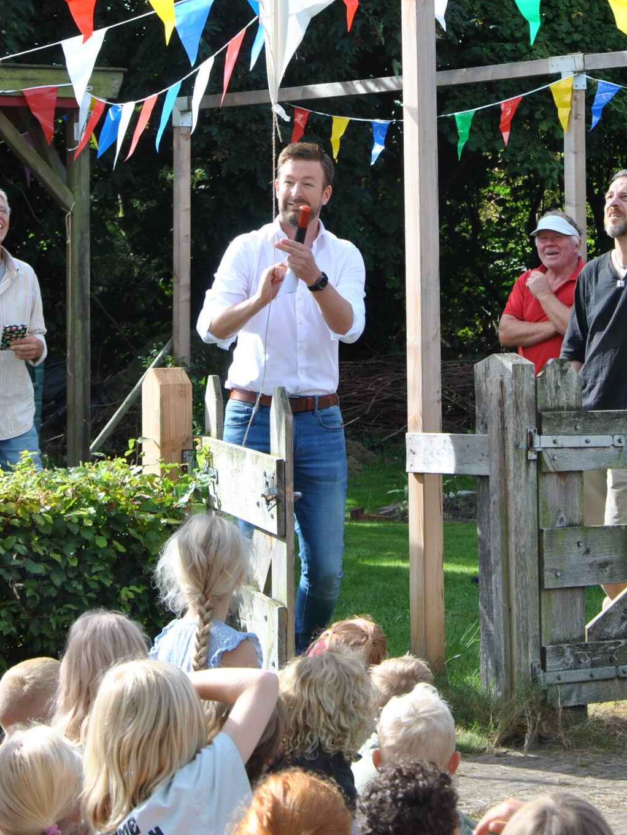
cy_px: 100
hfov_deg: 13.0
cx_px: 369
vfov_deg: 17.0
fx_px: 2752
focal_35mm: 114
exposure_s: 1/160
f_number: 6.3
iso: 100
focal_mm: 42
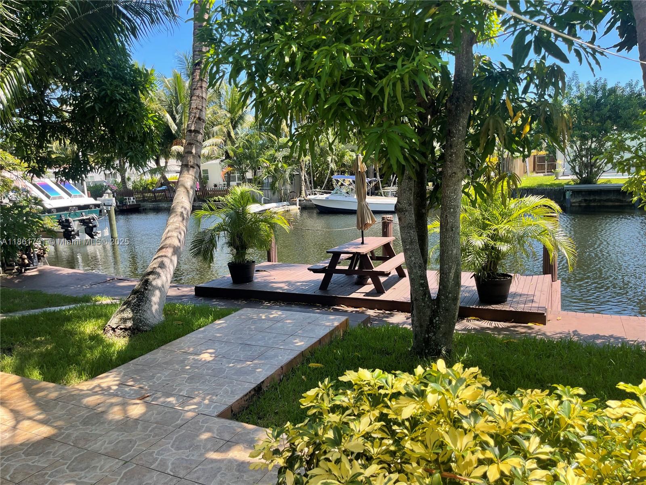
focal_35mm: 25
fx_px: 467
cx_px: 323
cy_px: 242
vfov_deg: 54.9
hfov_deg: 69.4
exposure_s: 1/745
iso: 32
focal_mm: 5.1
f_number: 1.6
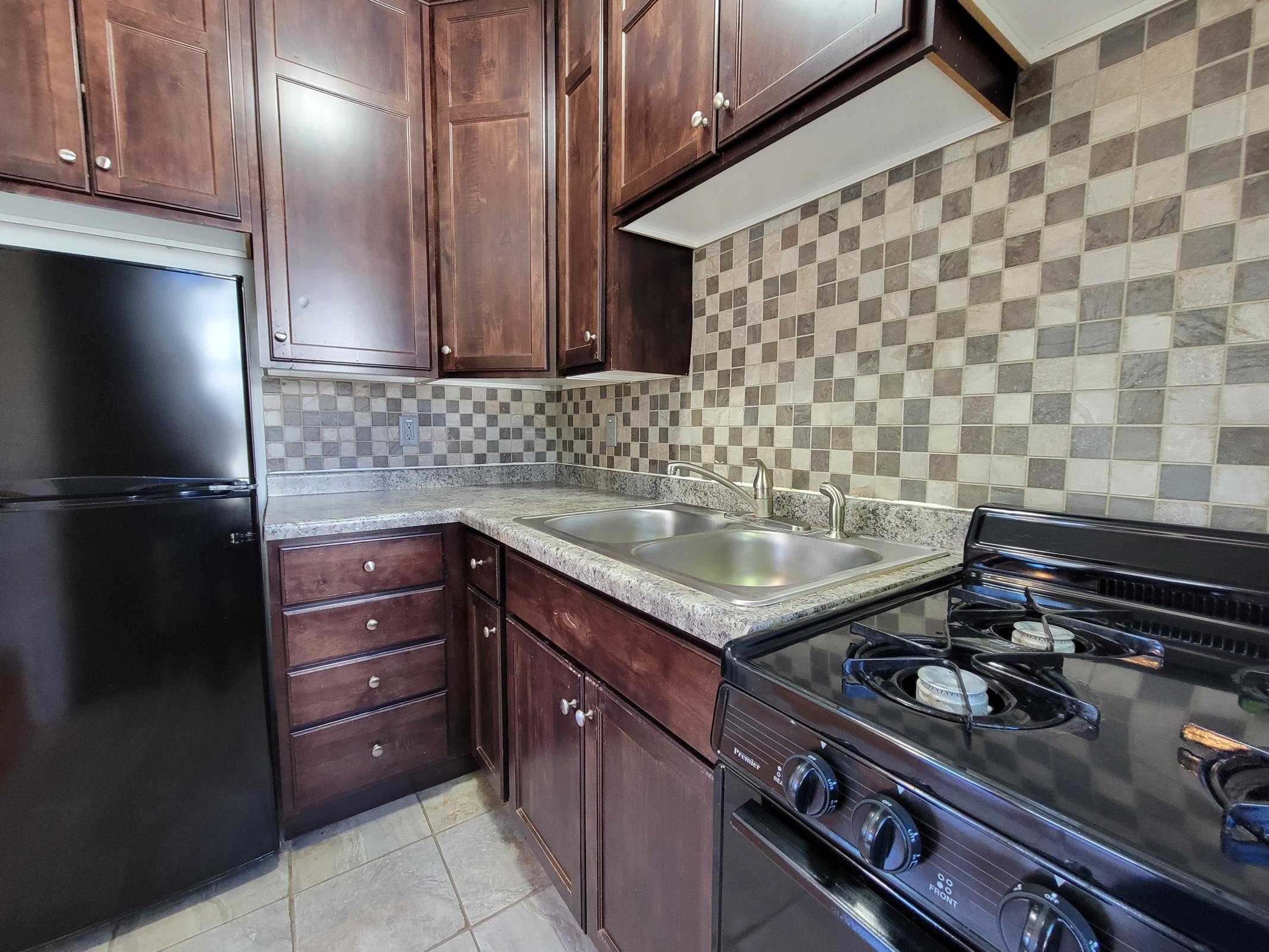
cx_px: 634
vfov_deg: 89.9
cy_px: 476
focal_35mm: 13
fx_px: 477
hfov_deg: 106.2
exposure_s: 1/40
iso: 320
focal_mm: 2.2
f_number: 2.2
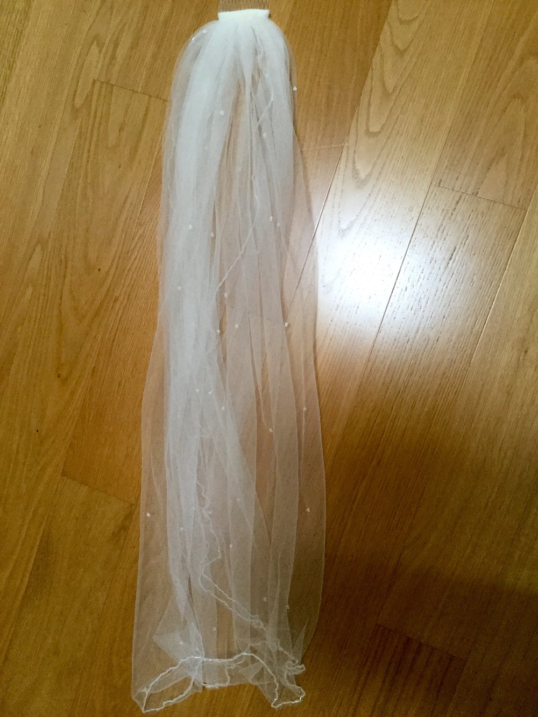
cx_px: 269
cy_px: 358
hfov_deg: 45.4
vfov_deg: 58.3
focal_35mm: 31
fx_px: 642
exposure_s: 1/33
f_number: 2.4
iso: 200
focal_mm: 3.3
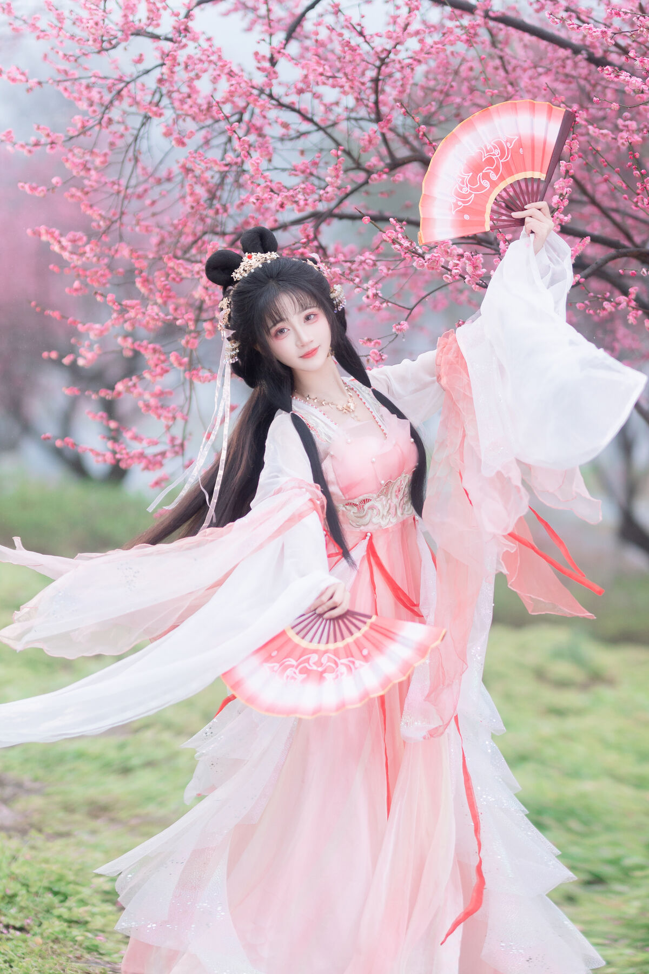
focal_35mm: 85
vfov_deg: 23.9
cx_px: 324
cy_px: 487
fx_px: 2298
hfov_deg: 16.1
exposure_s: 1/800
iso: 320
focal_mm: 85
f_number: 1.4
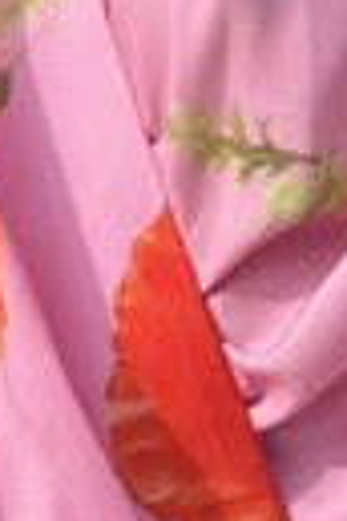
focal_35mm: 193
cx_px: 69
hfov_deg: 7.1
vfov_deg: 10.6
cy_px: 4
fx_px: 2790
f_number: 1.78
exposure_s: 1/3096
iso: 80
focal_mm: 6.76
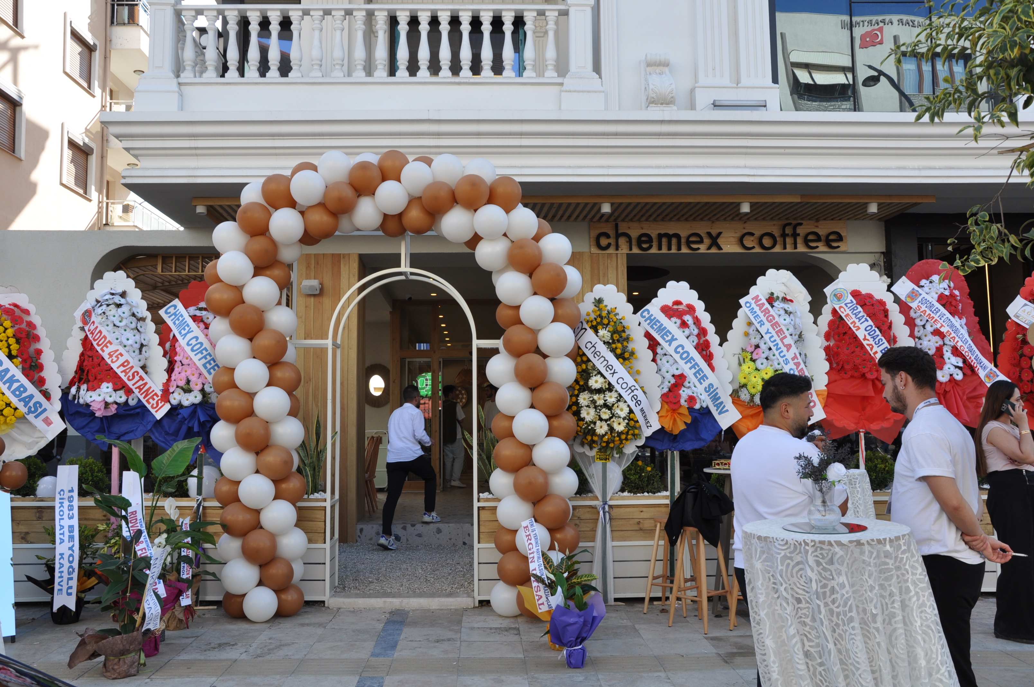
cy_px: 344
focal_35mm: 33
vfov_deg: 39.9
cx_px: 517
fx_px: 947
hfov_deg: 57.3
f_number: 10
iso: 200
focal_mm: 22
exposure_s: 1/100
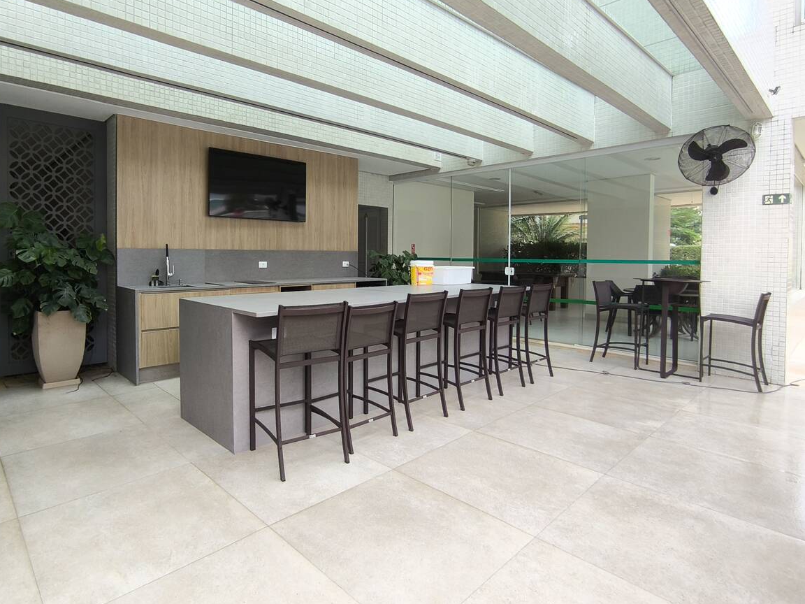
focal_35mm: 20
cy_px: 257
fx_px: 465
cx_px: 348
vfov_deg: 65.6
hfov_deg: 81.3
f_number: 2.2
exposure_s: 1/184
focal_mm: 1.65
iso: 50
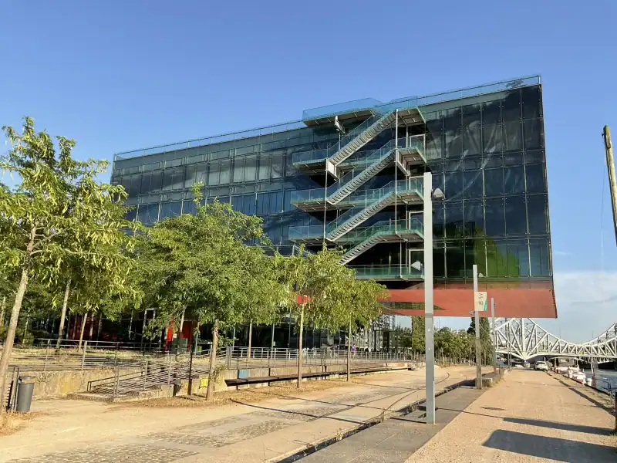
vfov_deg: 48.2
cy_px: 232
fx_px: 517
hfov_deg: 61.7
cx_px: 308
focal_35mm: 29
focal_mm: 3
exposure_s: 1/1055
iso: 16
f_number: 1.8
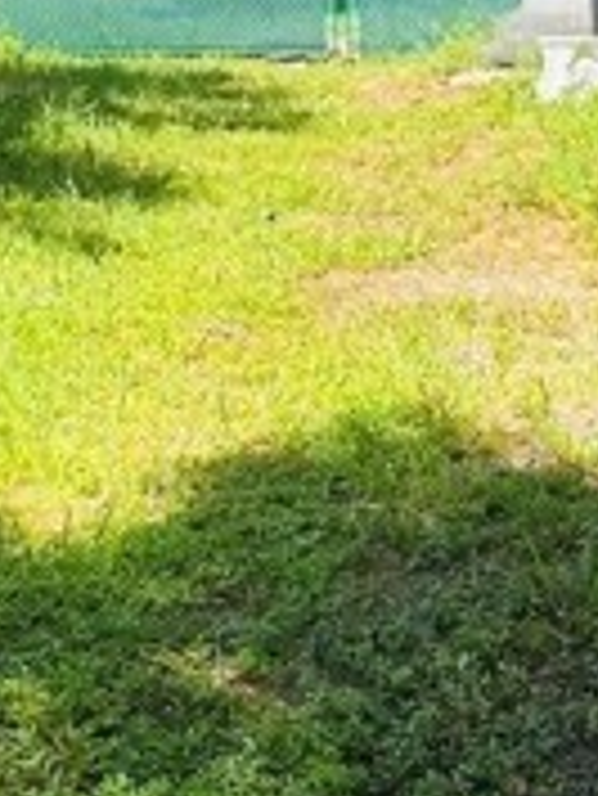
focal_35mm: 104
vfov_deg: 18.5
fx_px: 2393
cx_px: 99
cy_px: 58
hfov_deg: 14.1
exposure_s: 1/1412
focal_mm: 6.86
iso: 80
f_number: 1.78
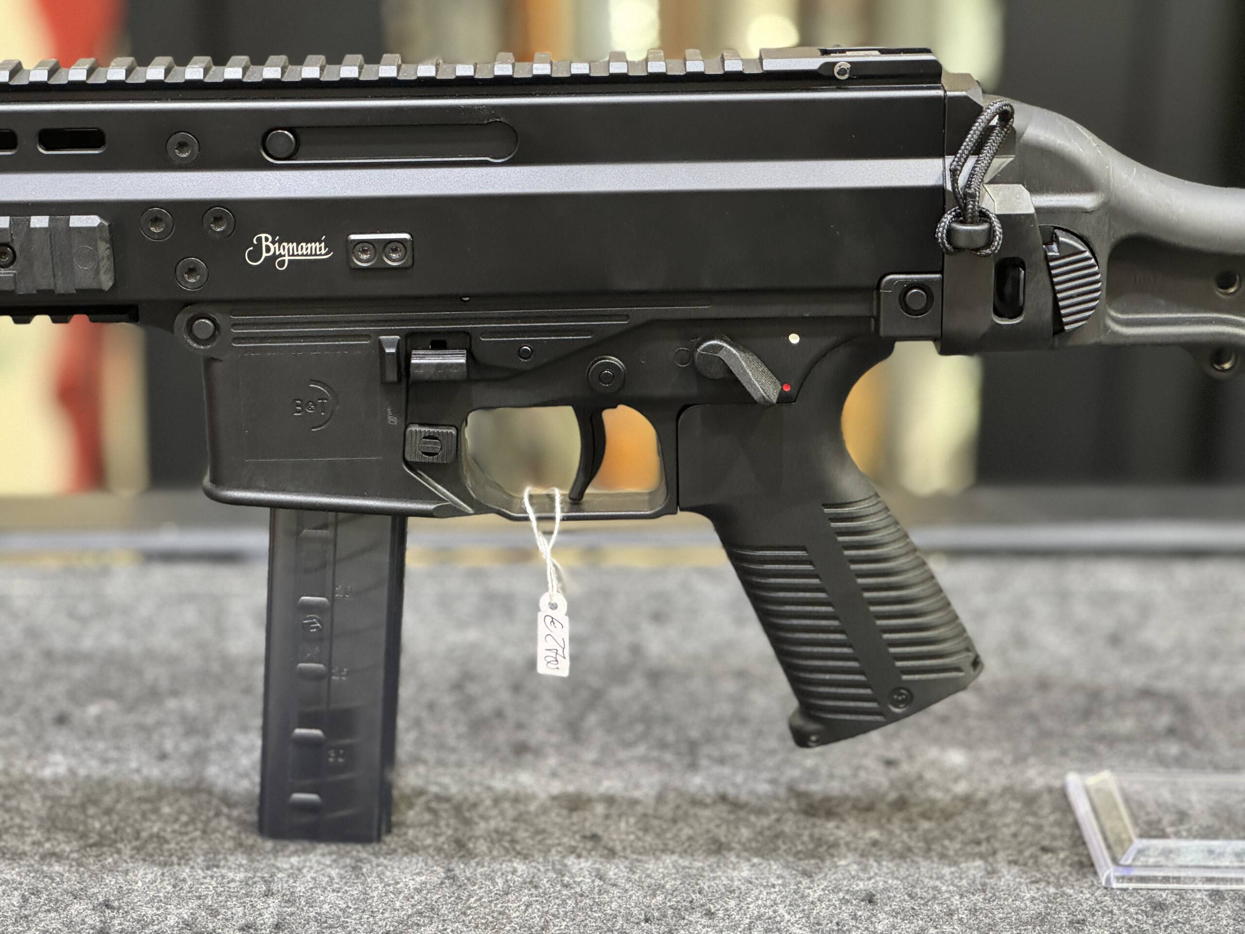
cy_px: 467
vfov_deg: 19.1
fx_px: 2769
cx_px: 622
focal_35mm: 77
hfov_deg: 25.3
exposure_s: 1/33
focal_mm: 9
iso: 800
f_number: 2.8
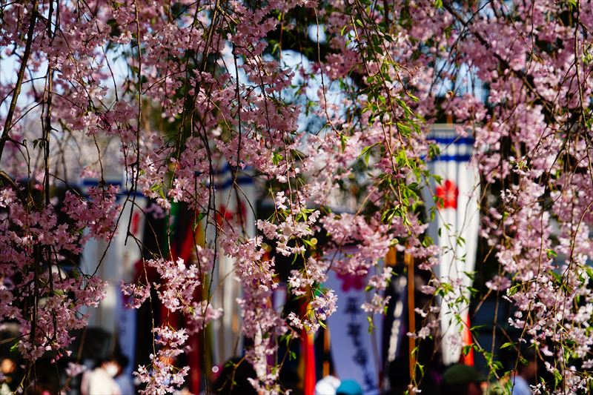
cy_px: 198
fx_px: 2042
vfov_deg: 11.1
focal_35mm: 124
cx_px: 296
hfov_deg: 16.5
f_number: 8
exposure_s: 1/200
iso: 125
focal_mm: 124
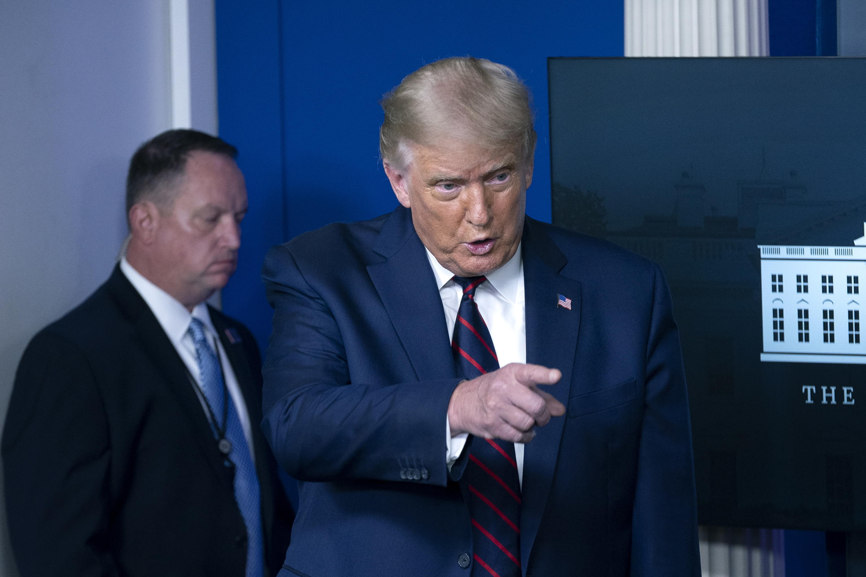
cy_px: 288
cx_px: 433
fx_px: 5051
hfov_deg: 9.8
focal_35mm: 210
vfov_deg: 6.5
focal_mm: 140
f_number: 4.5
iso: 1600
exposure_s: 1/320
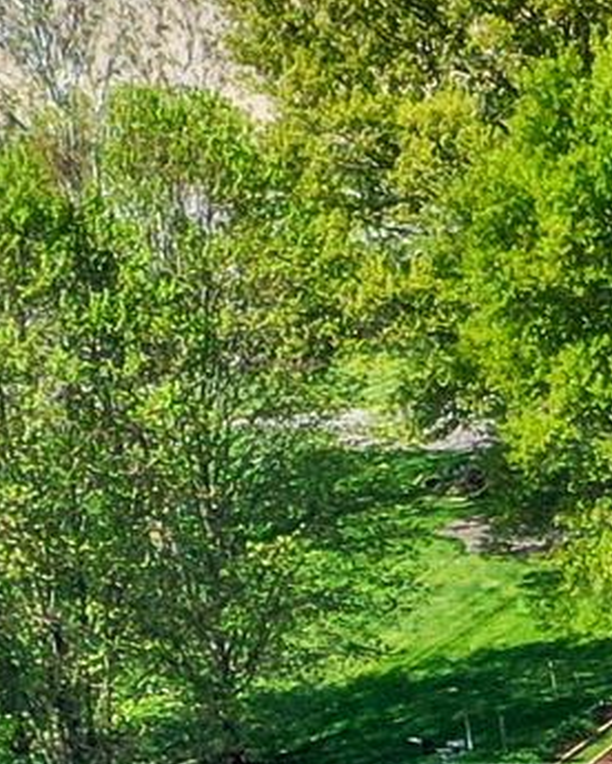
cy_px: 2040
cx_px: 2776
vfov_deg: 7.5
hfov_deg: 5.4
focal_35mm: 234
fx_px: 5298
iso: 100
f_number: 5.6
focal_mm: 10.26
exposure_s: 1/400
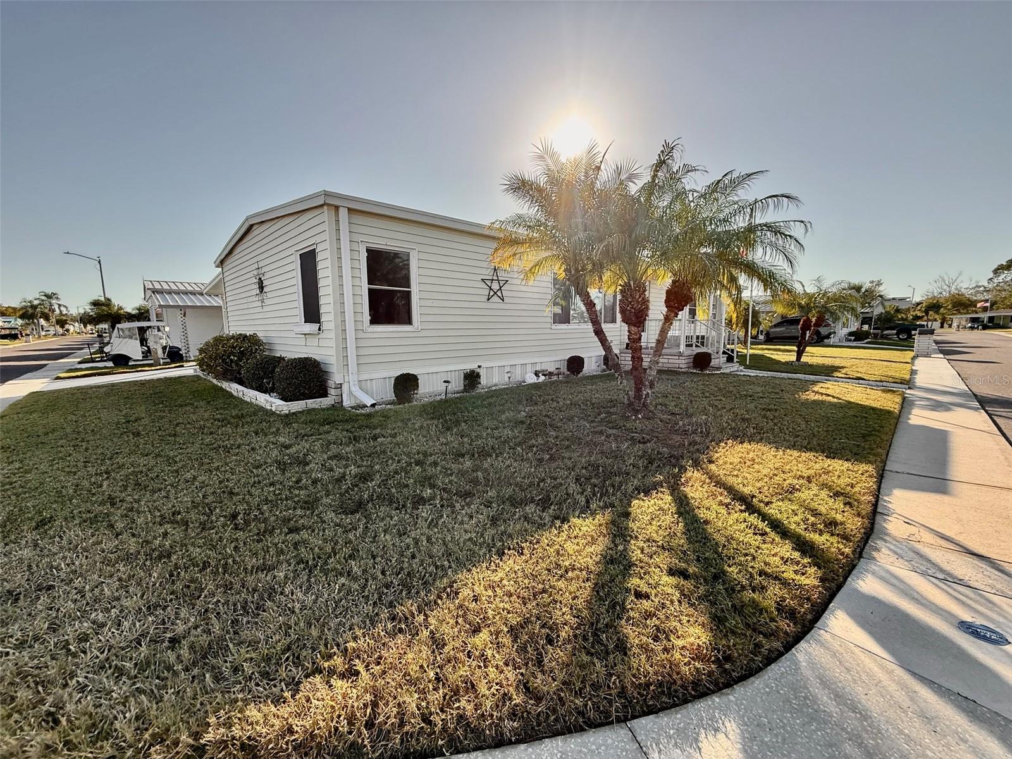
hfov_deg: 102.1
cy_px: 380
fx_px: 409
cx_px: 506
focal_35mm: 14
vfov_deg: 85.7
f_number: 2.2
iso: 64
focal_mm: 2.22
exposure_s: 1/864
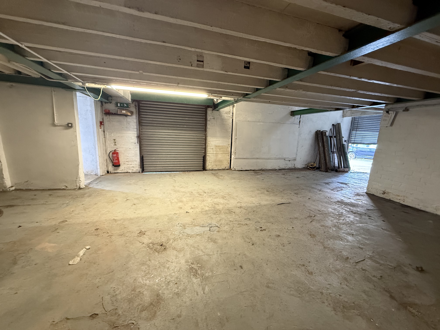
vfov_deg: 85.7
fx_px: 178
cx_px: 220
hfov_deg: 102.1
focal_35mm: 14
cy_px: 165
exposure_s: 1/50
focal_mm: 2.22
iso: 500
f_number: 2.2
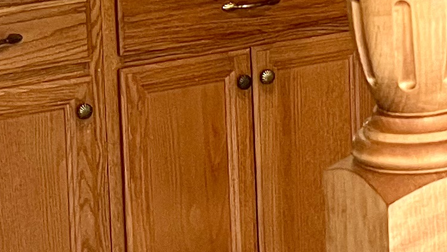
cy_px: -221
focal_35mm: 146
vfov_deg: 8.0
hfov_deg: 13.9
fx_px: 1730
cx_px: 638
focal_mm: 5.1
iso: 160
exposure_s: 1/60
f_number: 1.6
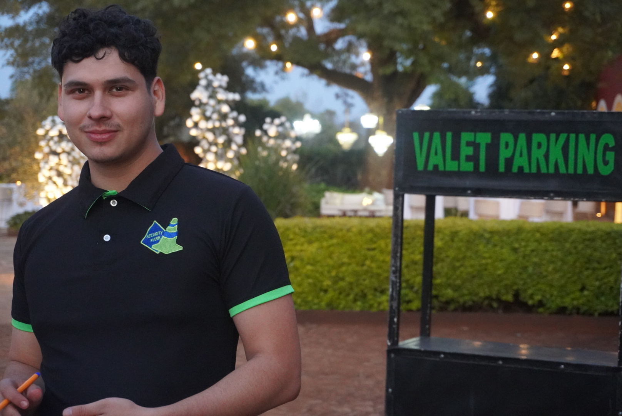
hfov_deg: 28.1
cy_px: 208
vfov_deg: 19.0
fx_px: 1245
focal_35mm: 72
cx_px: 311
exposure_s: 1/50
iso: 6400
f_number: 5.6
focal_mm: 48
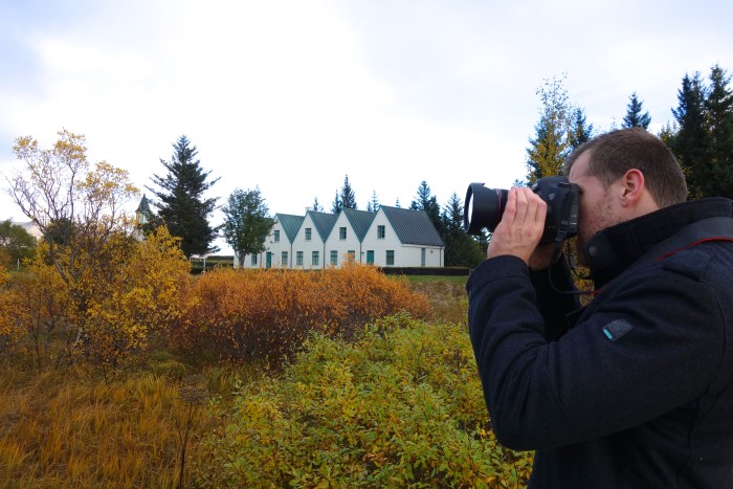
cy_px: 244
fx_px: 570
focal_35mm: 28
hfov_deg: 65.5
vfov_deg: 46.4
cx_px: 366
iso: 125
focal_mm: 10.4
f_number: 5.6
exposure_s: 1/200
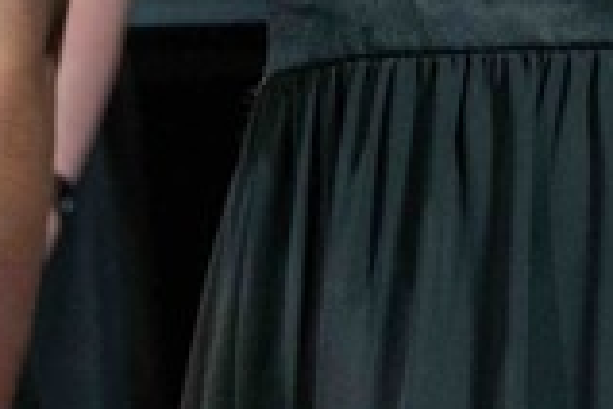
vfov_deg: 1.1
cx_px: 413
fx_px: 21913
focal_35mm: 1287
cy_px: -689
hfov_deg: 1.6
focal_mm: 200
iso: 1250
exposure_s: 1/320
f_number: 3.5
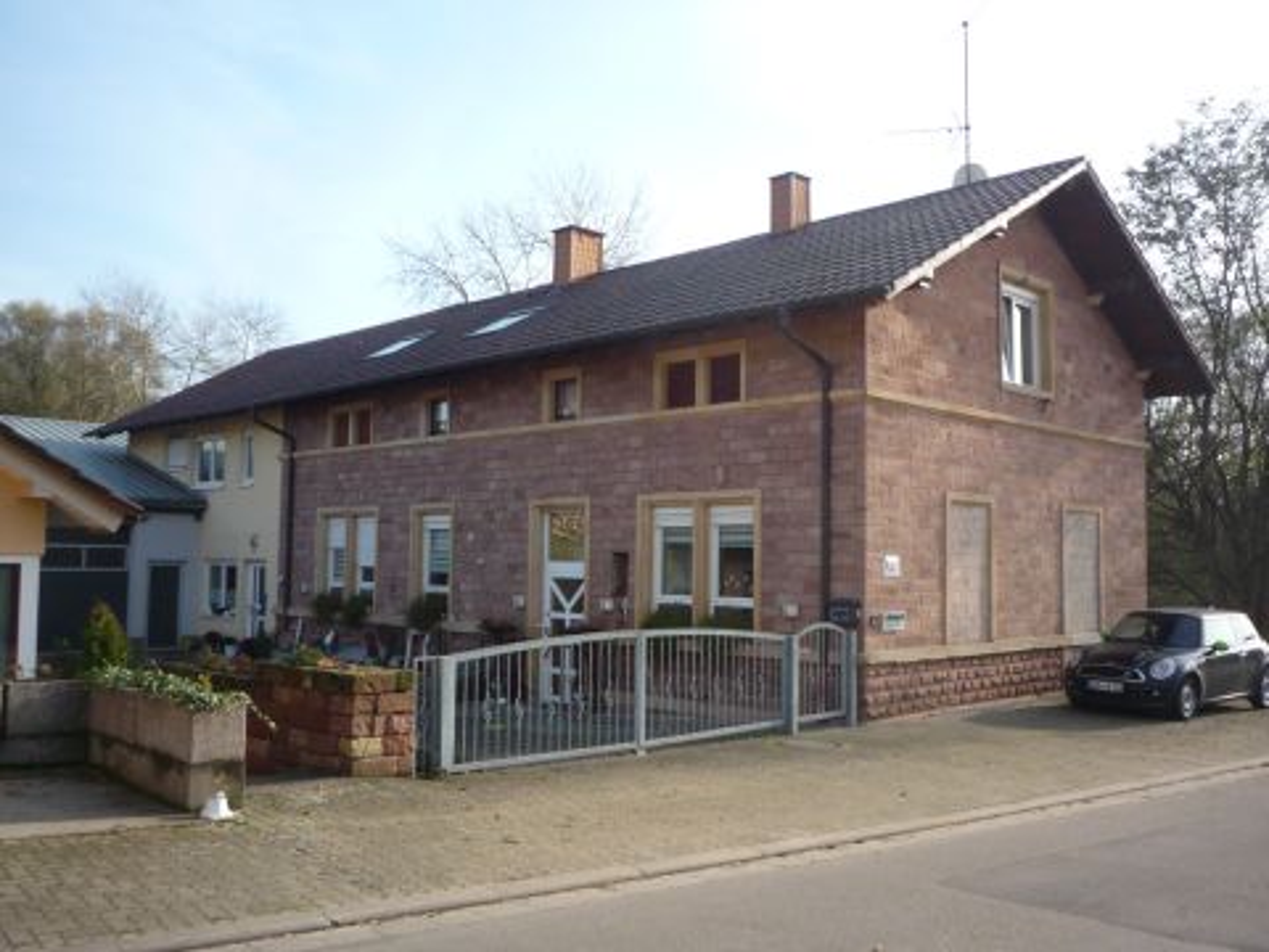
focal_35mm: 32
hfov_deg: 56.8
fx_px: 1173
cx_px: 634
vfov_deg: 44.2
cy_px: 476
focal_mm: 5.2
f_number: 4
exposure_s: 1/250
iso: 100
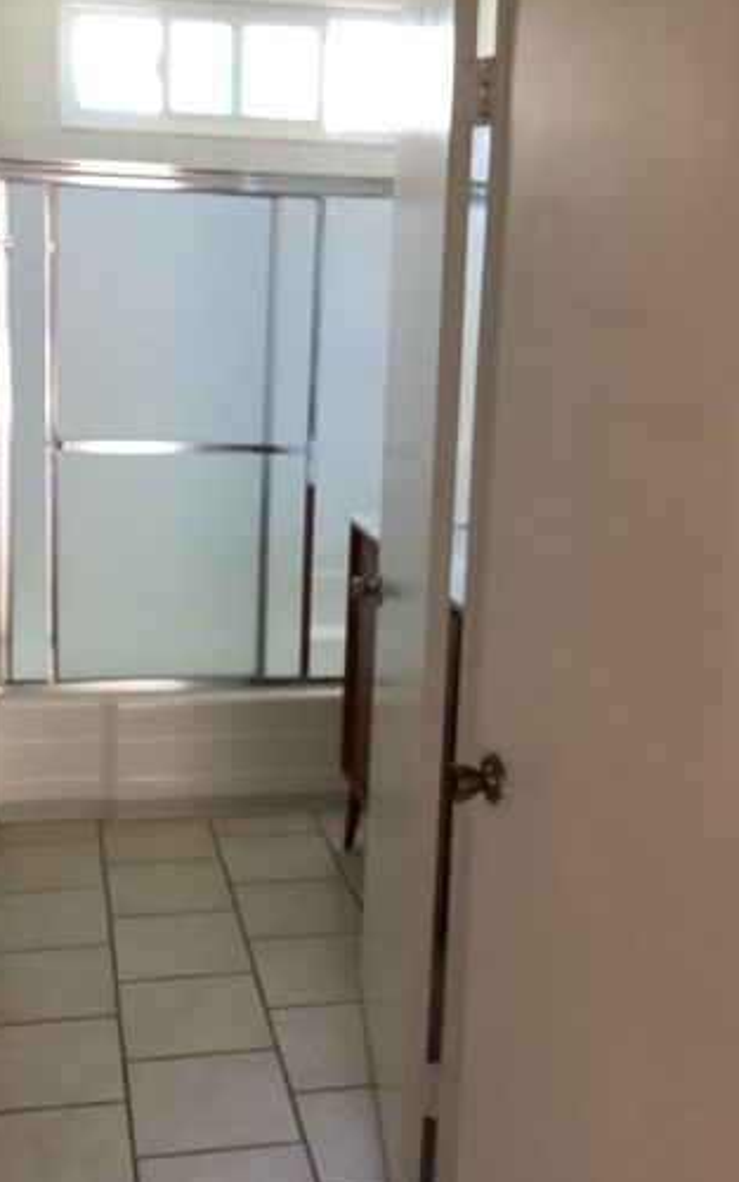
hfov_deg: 30.5
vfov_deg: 47.2
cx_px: 326
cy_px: 554
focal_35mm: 42
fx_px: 1354
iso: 160
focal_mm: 3.3
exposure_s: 1/60
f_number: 2.4
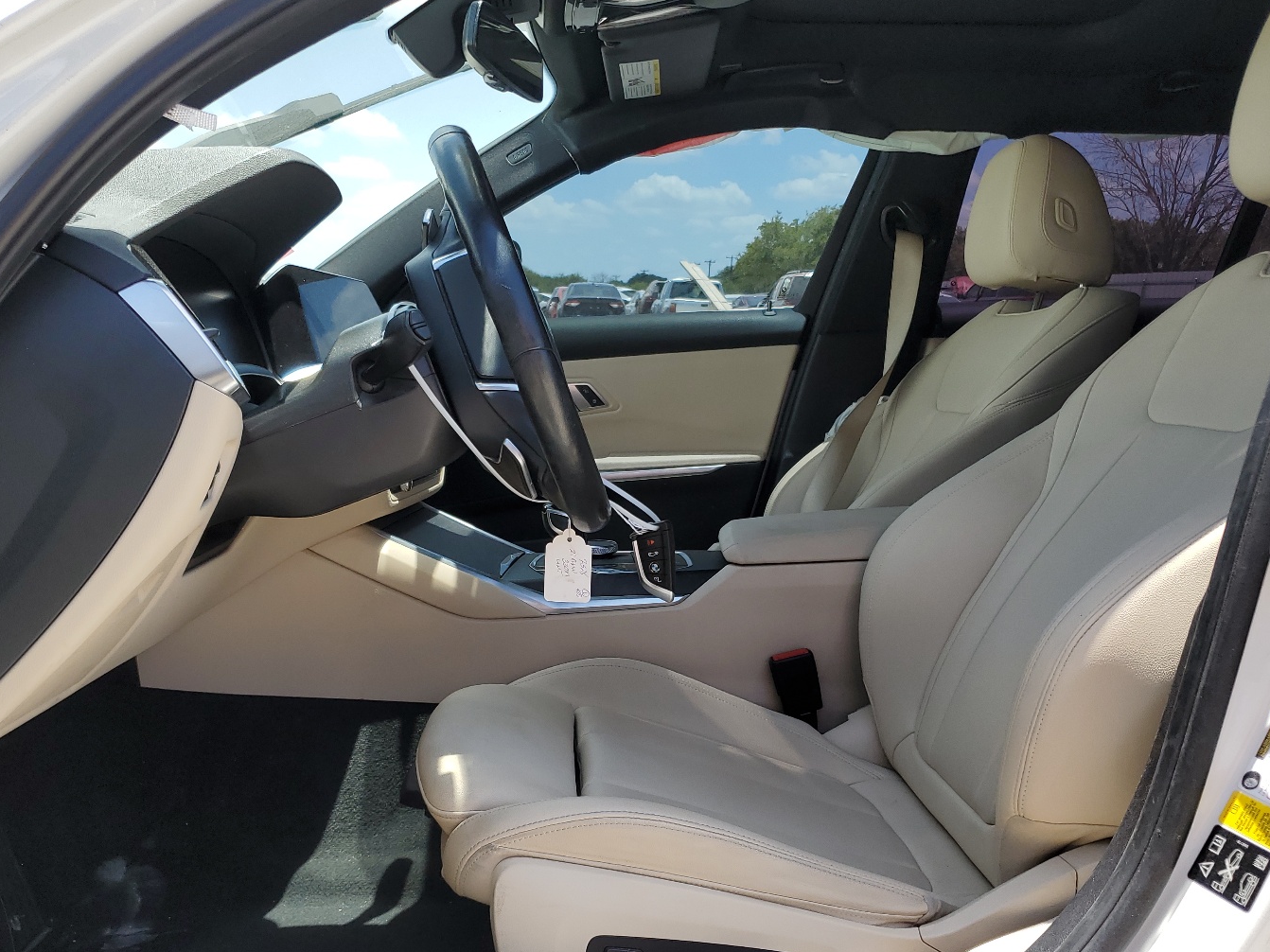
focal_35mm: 31
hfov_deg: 58.3
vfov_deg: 45.4
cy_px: 515
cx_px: 611
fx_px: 1137
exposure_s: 1/1000
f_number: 1.5
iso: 50
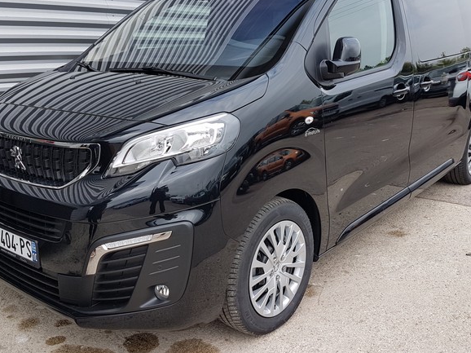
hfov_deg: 51.4
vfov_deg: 39.6
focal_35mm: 36
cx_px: 224
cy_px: 159
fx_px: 490
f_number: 1.7
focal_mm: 4.2
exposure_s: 1/664
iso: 40
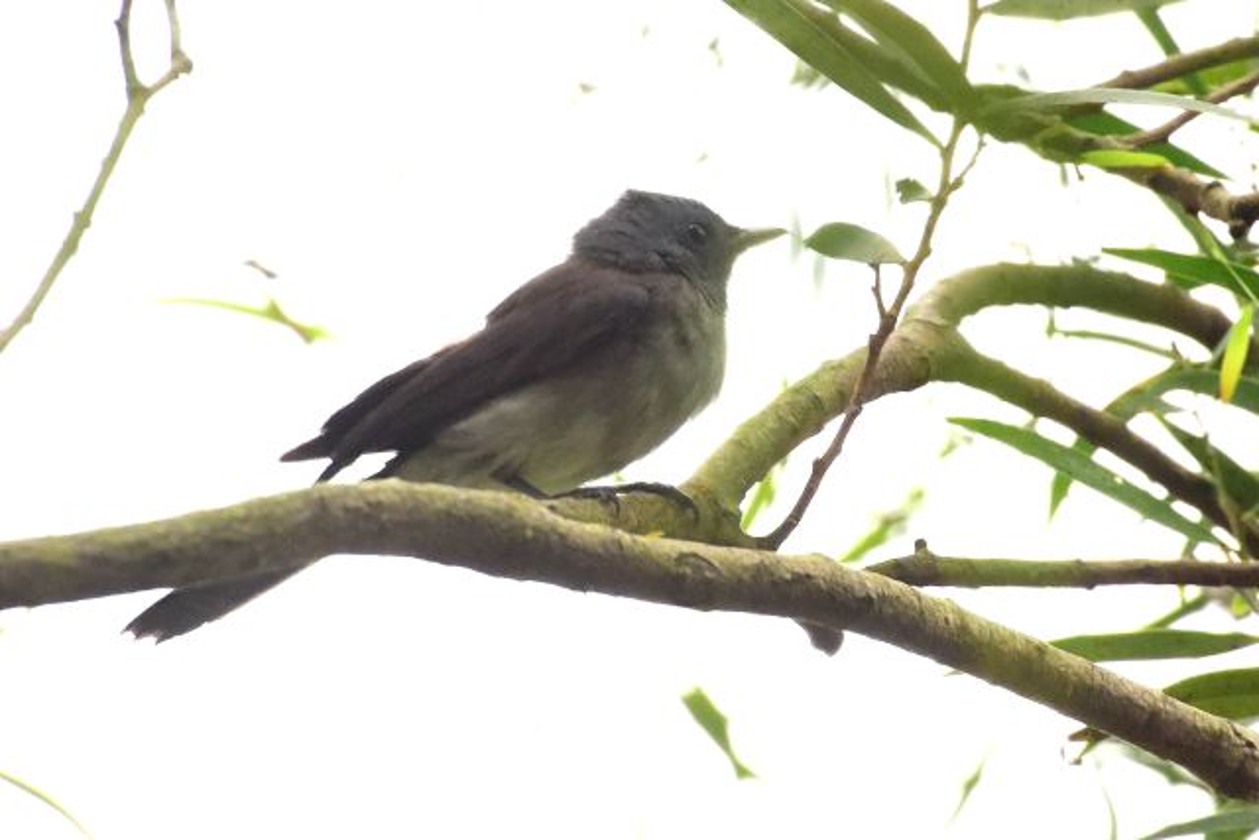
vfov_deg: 2.8
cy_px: 420
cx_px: 630
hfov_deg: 4.1
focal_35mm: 500
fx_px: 17489
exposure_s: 1/400
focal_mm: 500
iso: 2000
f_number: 8
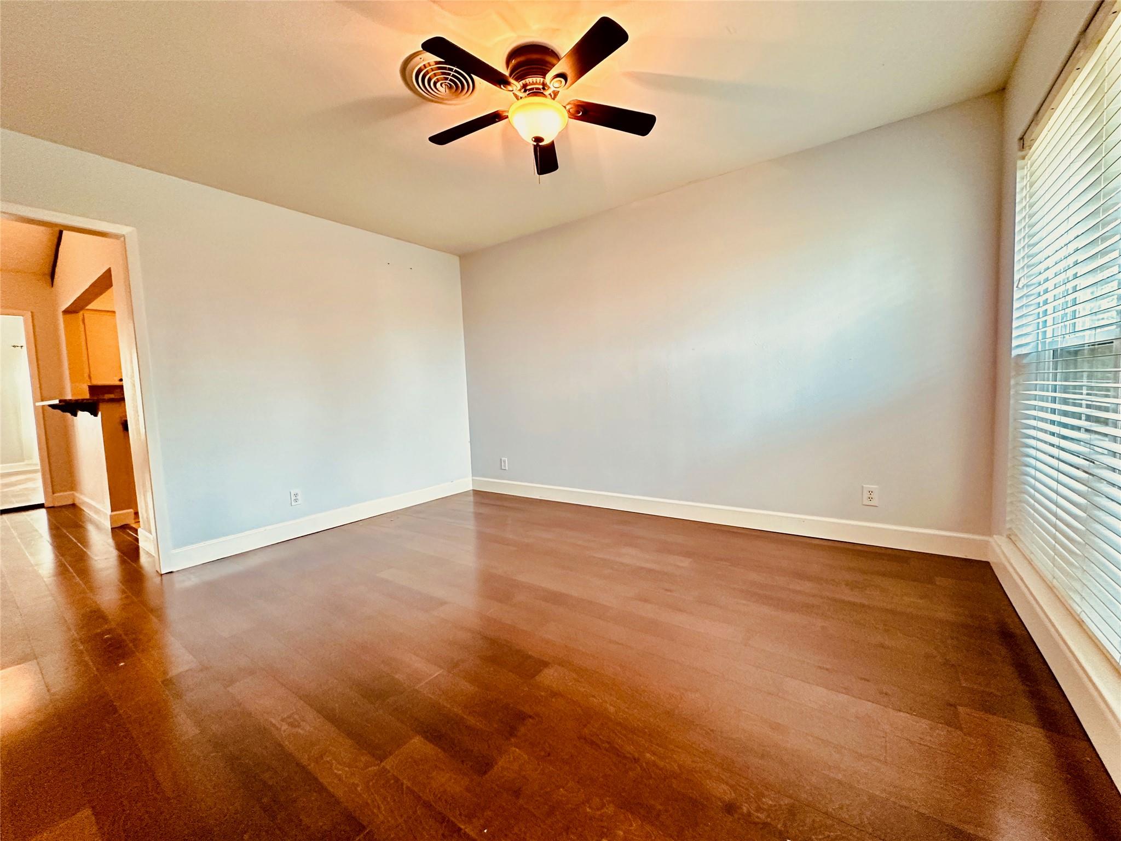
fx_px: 453
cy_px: 420
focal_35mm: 14
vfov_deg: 85.7
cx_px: 560
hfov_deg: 102.1
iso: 400
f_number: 2.2
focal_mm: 2.22
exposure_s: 1/60
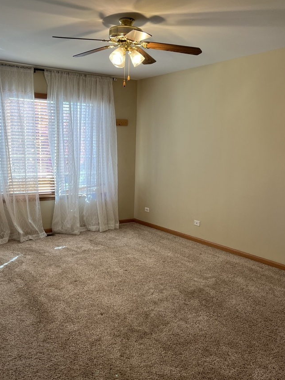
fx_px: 362
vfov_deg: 55.1
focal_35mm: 33
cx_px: 115
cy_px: 218
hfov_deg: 42.7
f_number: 1.6
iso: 100
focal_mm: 5.1
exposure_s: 1/120
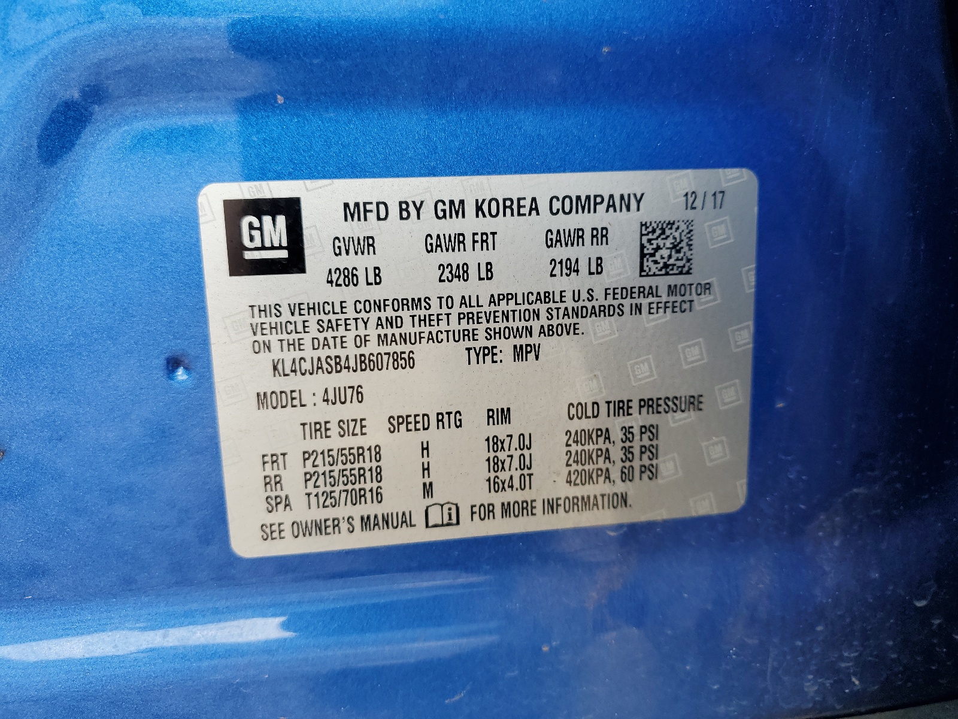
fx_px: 720
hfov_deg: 67.3
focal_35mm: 26
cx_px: 479
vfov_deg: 53.1
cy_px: 360
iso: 50
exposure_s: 1/244
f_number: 1.5
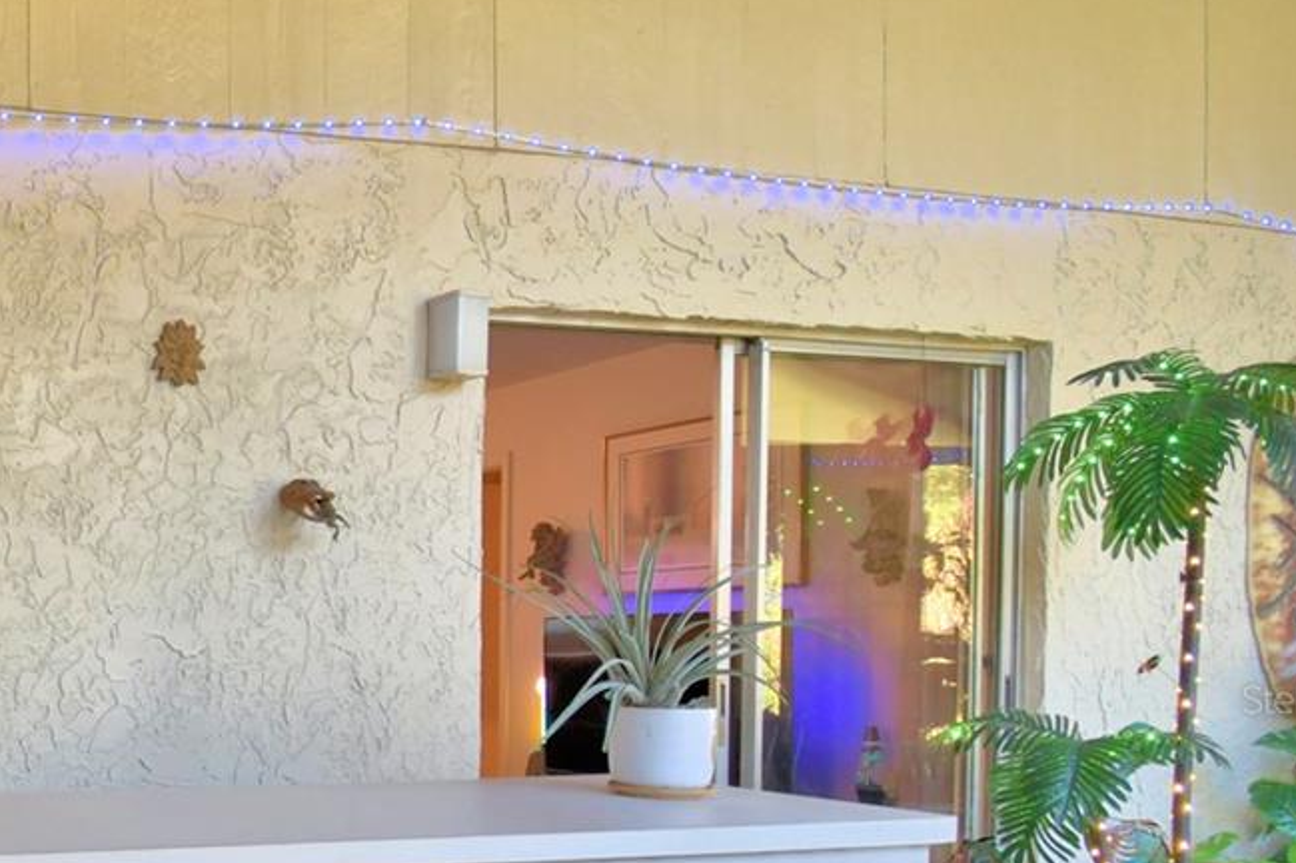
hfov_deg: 40.3
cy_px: 699
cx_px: -178
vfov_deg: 34.7
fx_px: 1331
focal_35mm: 37
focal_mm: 10
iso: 400
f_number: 4.5
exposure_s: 1/30
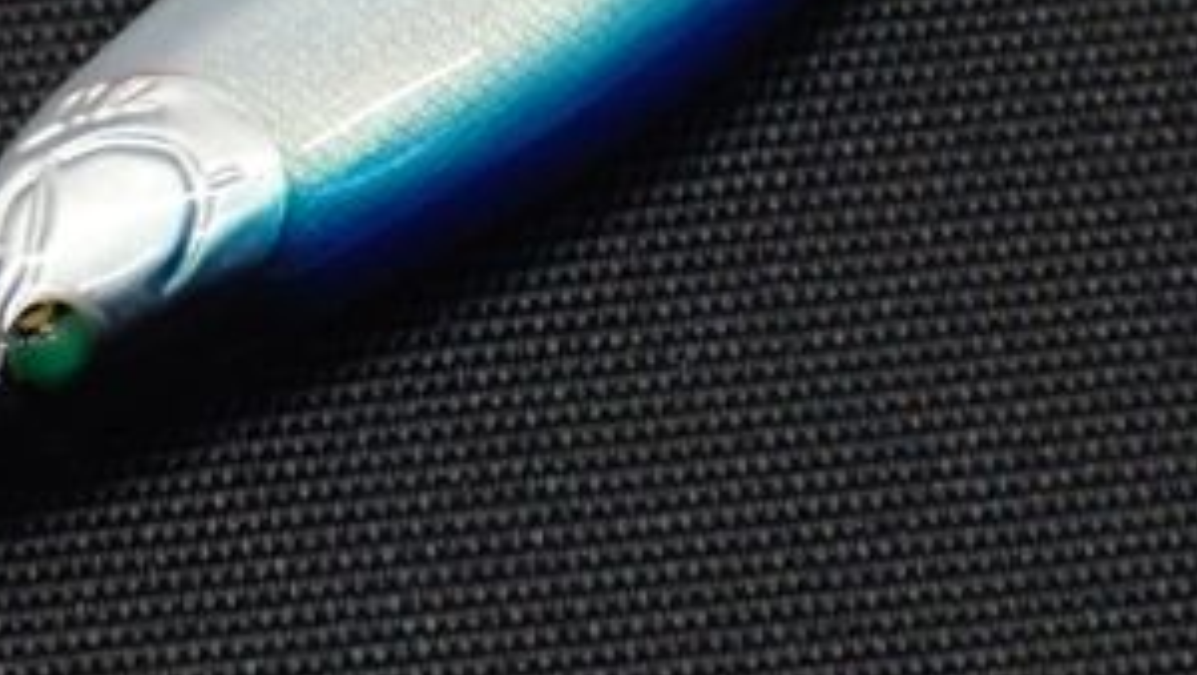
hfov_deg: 12.8
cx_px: 439
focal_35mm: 168
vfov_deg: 7.2
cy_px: -48
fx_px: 5334
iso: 800
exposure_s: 1/125
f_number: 4.1
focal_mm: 13.65
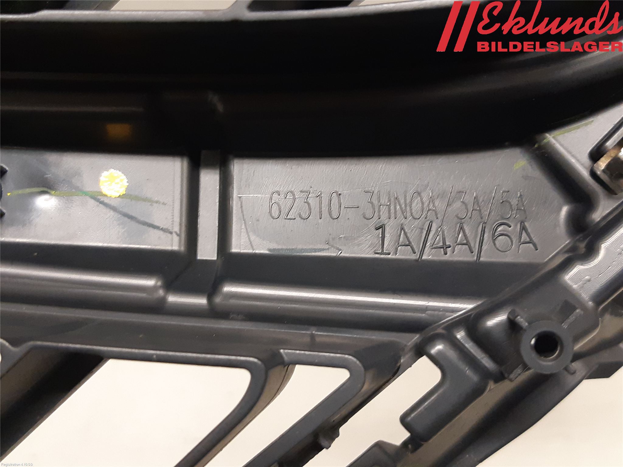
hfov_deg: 67.3
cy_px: 234
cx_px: 312
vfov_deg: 53.1
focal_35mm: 26
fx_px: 468
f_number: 1.7
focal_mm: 3.93
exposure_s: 1/33
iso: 250
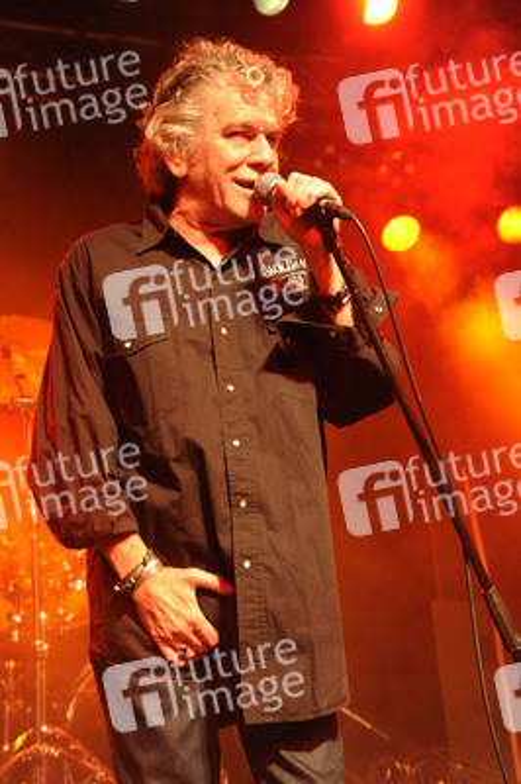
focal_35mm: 65
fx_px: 1413
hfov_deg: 20.9
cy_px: 392
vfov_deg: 31.0
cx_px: 260
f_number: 6.3
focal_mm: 65
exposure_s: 1/160
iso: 4000
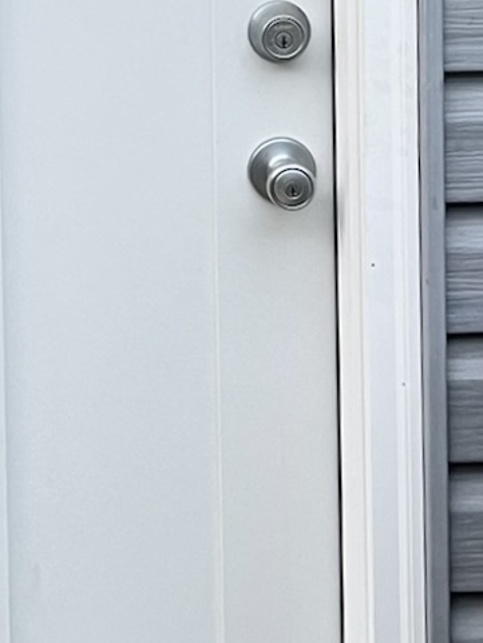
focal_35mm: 99
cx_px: -64
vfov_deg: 19.1
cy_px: -41
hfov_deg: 14.6
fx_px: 1841
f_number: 1.5
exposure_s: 1/60
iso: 80
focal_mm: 5.7
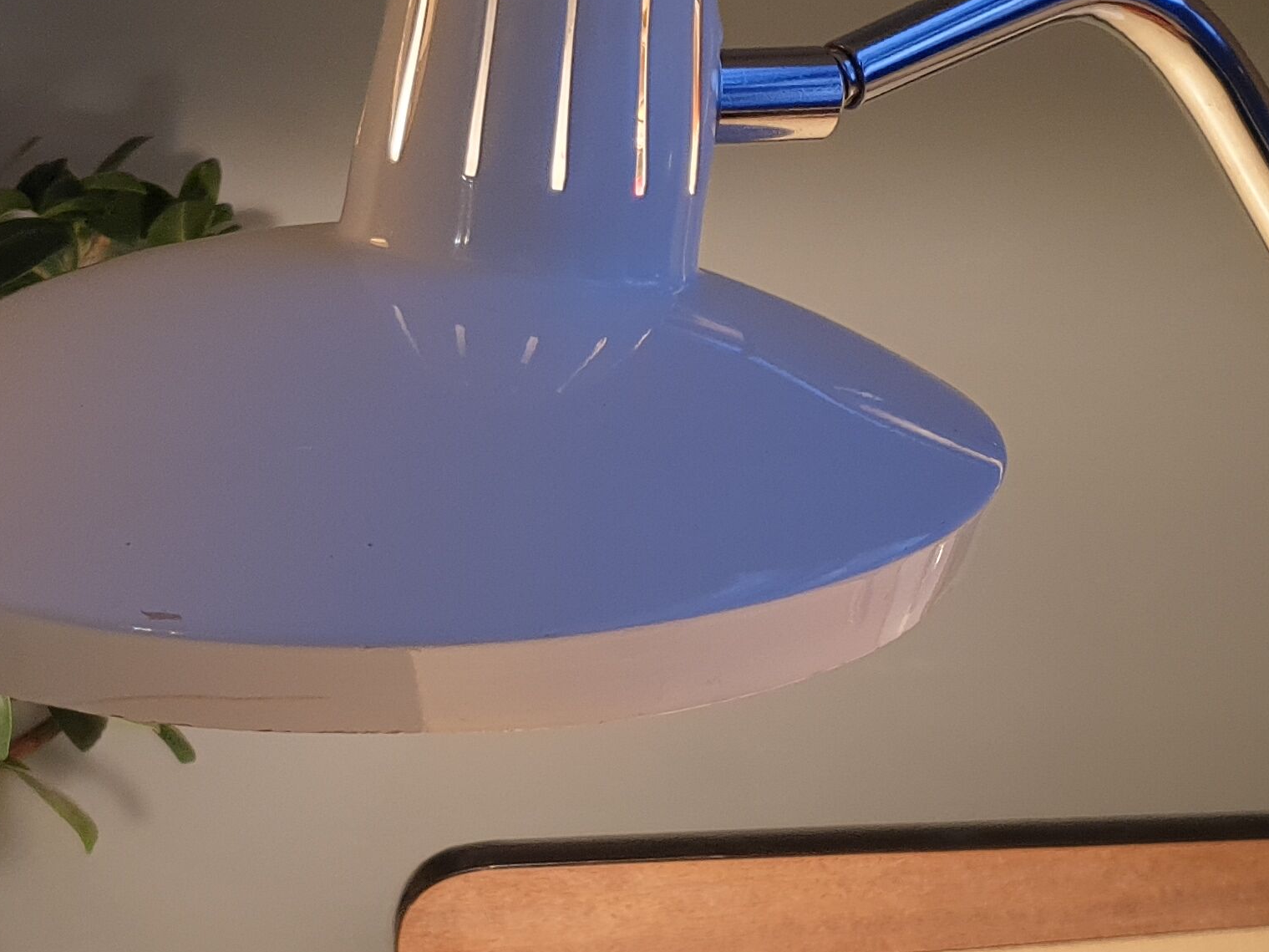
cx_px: 500
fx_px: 2529
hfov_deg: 28.1
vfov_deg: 21.3
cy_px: 570
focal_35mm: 69
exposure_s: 1/50
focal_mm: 4.3
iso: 64
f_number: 2.4
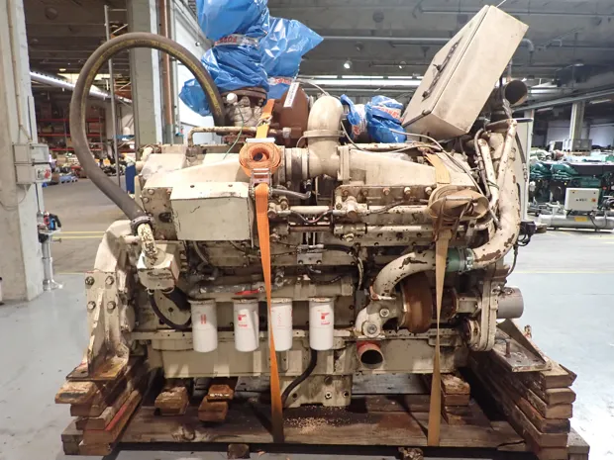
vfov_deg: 54.9
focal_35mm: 25
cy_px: 230
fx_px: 443
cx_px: 307
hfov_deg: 69.4
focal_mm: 4.5
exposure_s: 1/40
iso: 640
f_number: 2
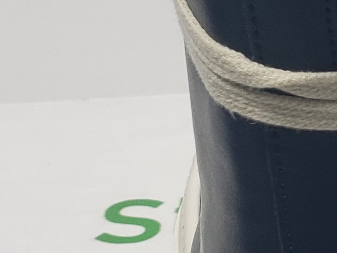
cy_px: 102
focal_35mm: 157
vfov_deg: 9.5
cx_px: 526
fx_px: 1528
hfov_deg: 11.9
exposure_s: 1/427
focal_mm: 4.3
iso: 50
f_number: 1.5
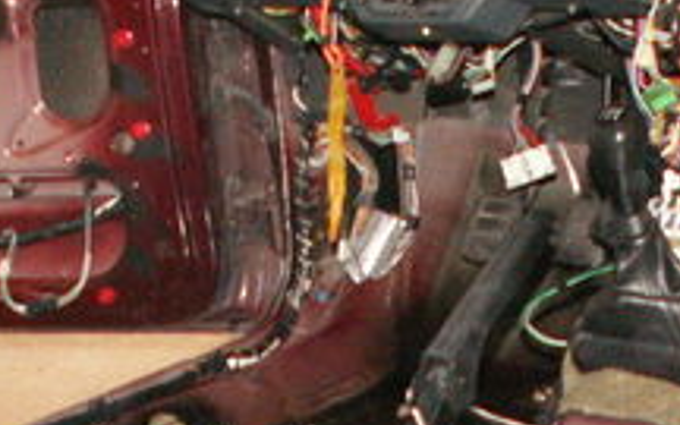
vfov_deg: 11.3
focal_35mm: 110
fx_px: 2039
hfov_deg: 18.7
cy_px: 674
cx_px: 567
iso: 160
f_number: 2.8
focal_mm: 5.86
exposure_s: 1/40
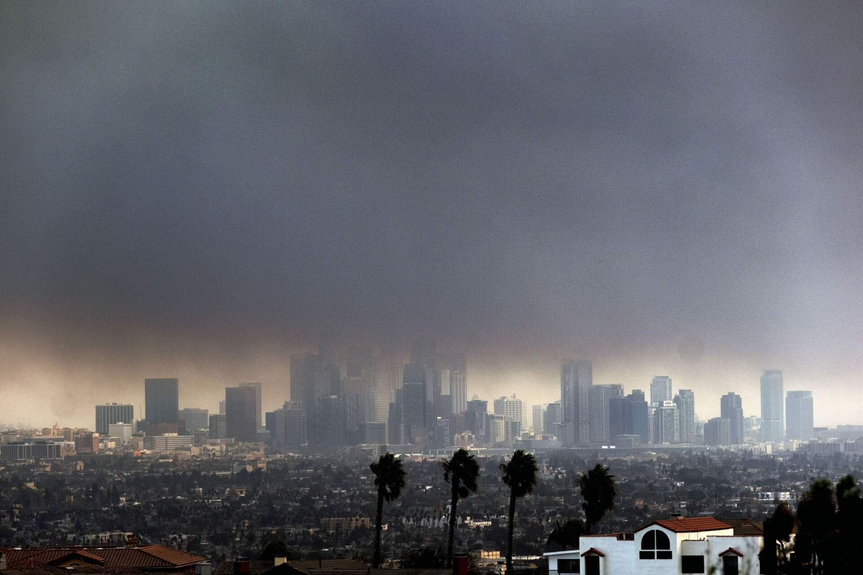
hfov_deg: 9.8
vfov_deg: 6.5
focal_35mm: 210
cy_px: 288
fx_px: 5034
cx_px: 432
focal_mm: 140
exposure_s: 1/250
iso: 800
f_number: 5.6
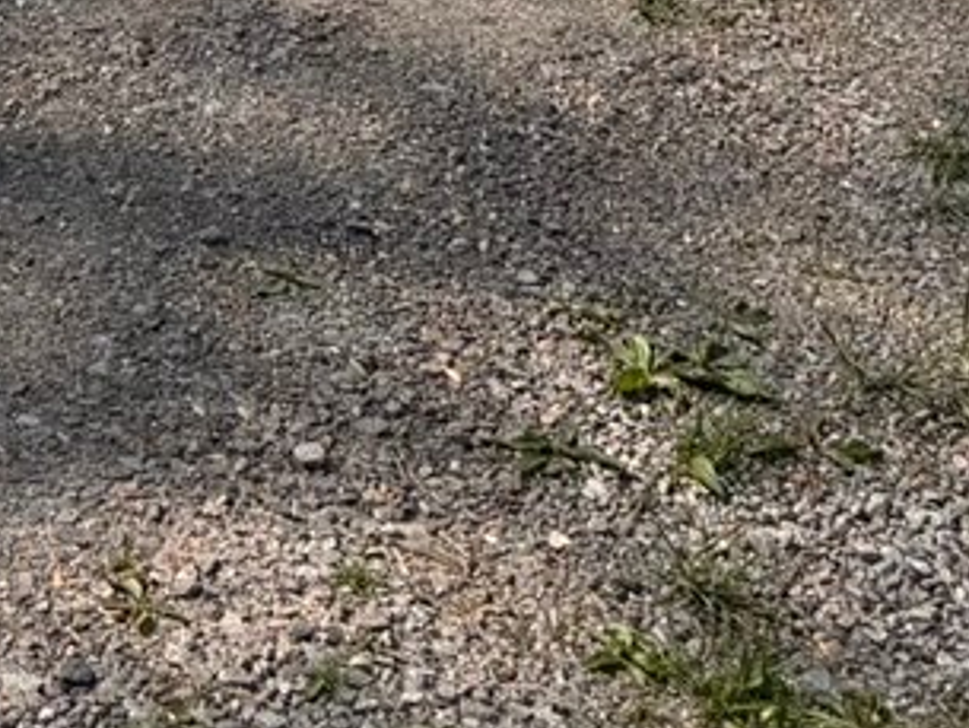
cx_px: -27
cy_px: -914
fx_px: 3332
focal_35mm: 119
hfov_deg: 16.2
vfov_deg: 10.9
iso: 80
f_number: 1.78
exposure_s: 1/4049
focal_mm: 6.76
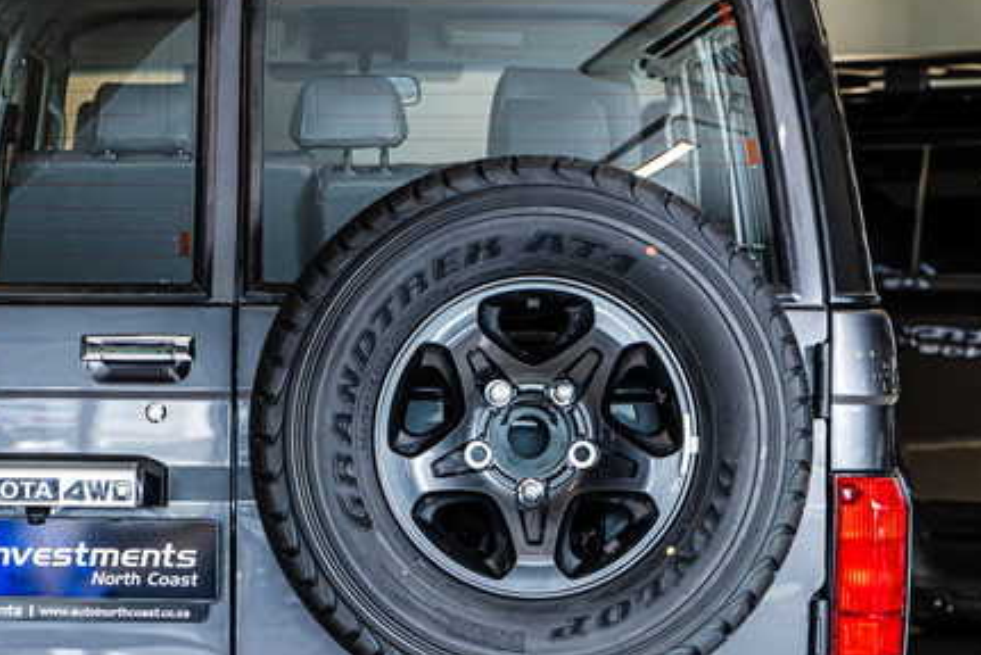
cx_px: 299
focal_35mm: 147
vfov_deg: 9.3
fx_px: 4008
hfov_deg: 13.9
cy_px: 562
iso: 500
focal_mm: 62
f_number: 4.5
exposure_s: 1/160
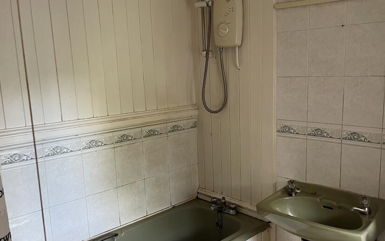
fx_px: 357
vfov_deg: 37.3
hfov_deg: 56.6
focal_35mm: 34
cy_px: 131
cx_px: 212
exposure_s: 1/50
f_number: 1.6
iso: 125
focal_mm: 5.1
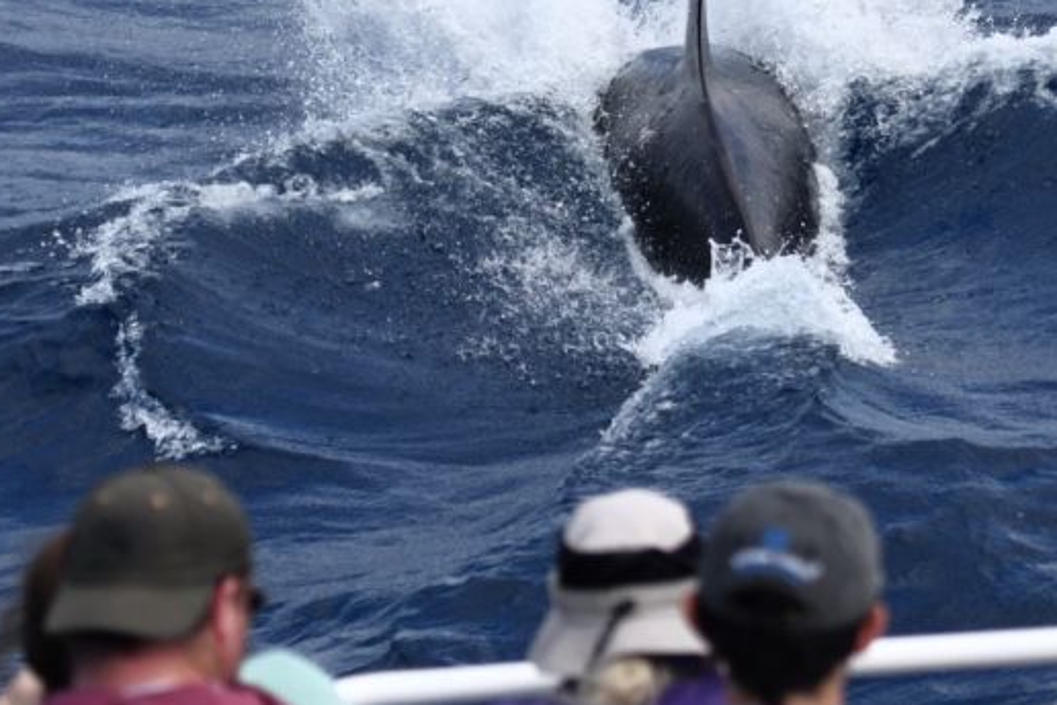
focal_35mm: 189
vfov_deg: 7.3
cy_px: 280
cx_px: 699
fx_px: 5549
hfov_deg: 10.9
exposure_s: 1/8000
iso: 800
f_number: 5
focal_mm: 122
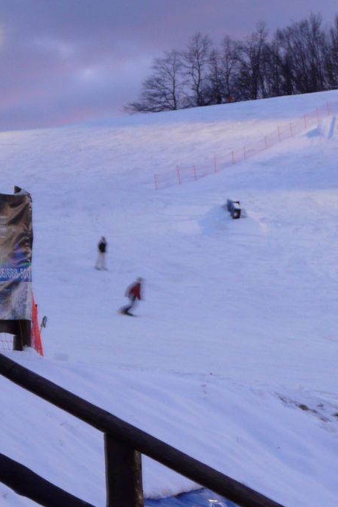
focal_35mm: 171
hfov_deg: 8.0
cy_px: 230
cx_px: 316
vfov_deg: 12.0
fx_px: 2408
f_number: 3.6
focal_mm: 18.3
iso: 200
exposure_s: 1/8
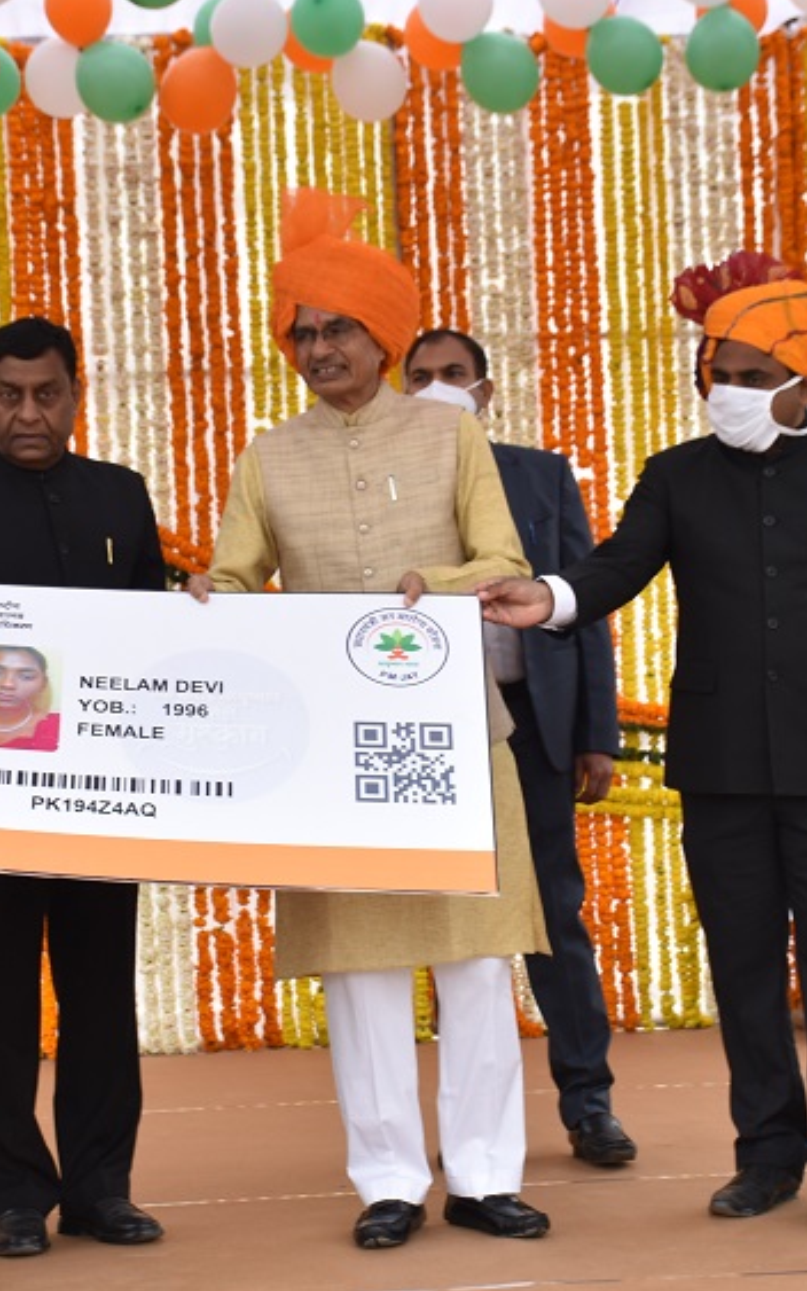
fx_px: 2841
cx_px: 348
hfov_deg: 16.2
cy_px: 646
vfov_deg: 25.6
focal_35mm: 81
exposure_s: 1/160
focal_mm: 35
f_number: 6.3
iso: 250
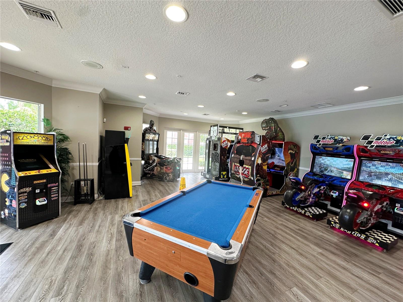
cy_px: 151
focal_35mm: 14
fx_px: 163
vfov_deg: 85.7
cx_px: 202
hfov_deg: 102.1
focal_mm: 2.22
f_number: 2.2
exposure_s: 1/120
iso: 160
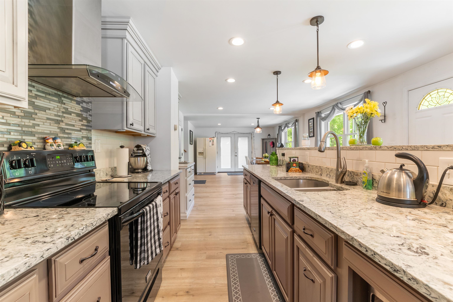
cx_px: 226
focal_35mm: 15
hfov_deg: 100.4
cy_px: 151
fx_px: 189
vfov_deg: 77.3
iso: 100
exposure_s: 1/2
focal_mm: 10
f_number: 8
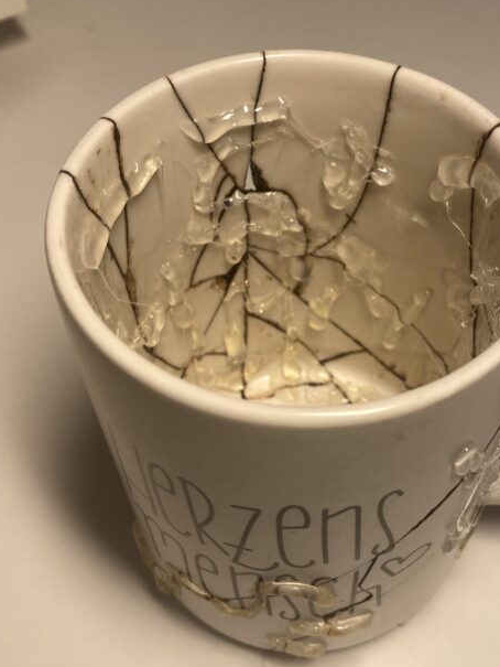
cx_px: 356
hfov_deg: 32.4
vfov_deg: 42.9
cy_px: 346
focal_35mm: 44
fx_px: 847
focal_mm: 4.25
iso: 40
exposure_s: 1/100
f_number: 1.8
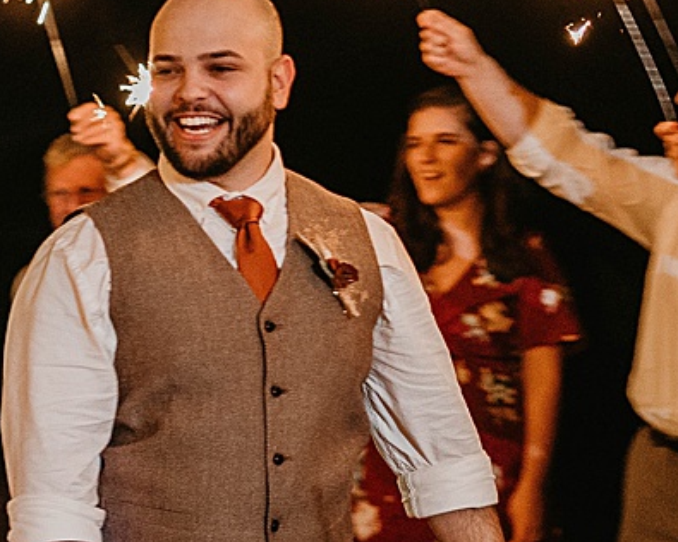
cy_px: 395
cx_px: -125
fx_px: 2669
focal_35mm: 133
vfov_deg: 11.6
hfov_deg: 14.1
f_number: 1.4
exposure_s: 1/60
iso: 2500
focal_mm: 35
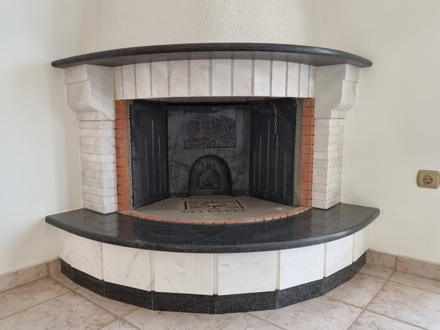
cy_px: 157
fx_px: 356
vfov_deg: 49.7
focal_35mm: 28
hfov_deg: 63.3
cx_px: 194
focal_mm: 6.7
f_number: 1.8
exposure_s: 1/100
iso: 100
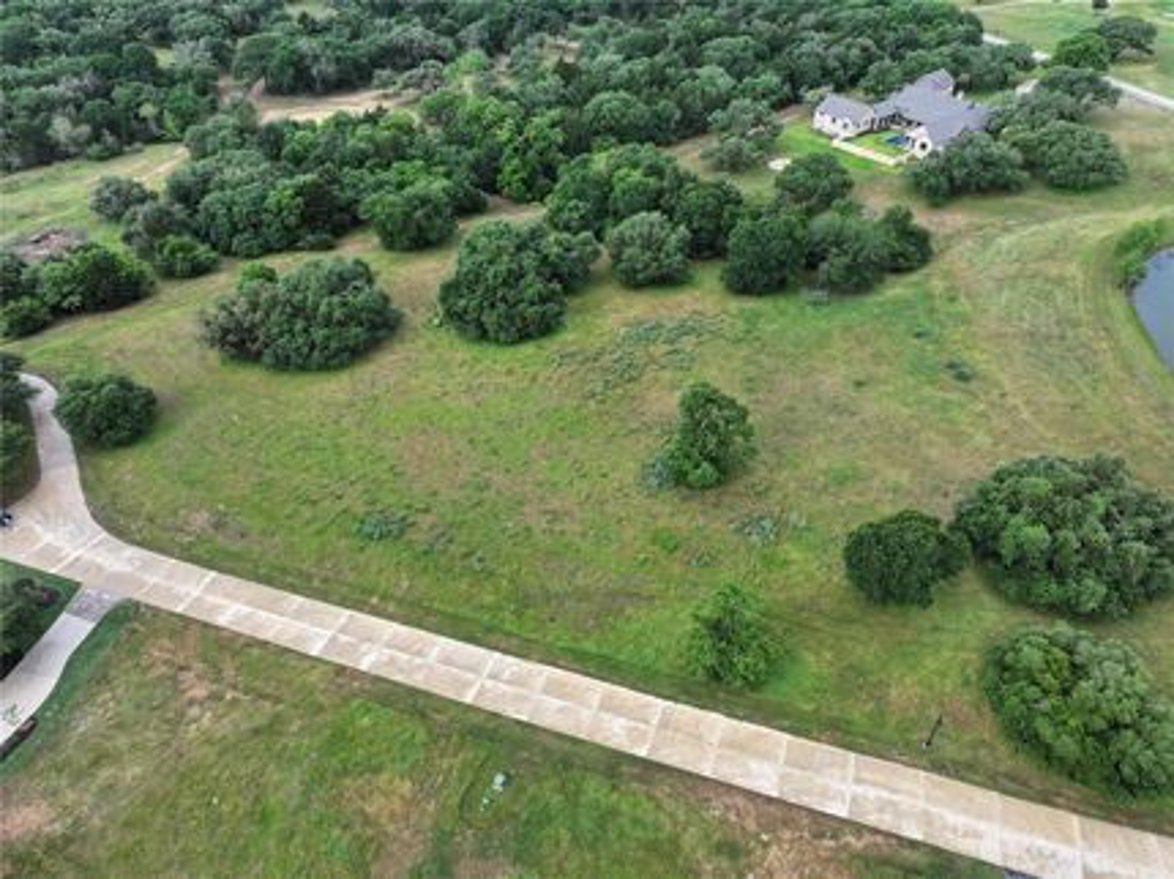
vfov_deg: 56.8
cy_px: 440
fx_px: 814
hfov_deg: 71.6
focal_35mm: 24
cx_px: 587
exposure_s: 1/500
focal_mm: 12.29
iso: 100
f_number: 2.8
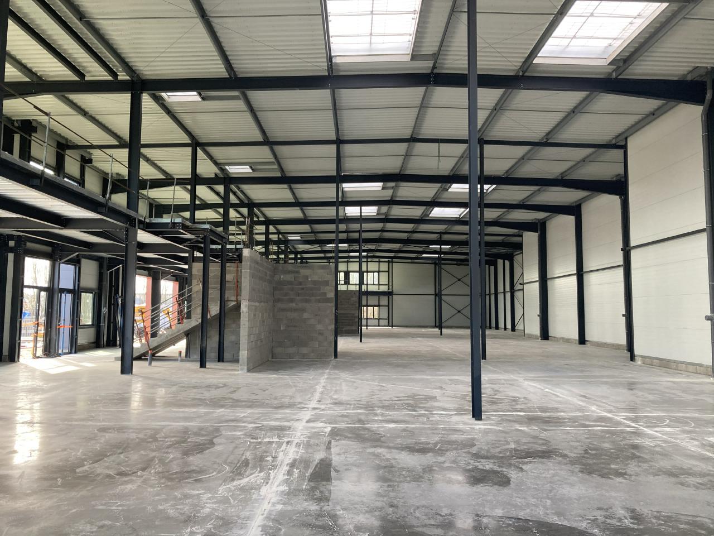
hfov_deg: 63.4
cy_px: 268
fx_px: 578
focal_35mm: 28
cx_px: 357
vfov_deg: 49.7
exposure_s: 1/121
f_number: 1.8
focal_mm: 3.99
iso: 80
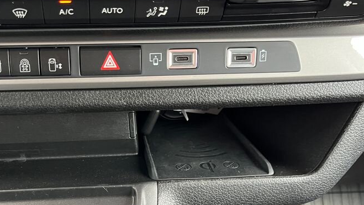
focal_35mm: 44
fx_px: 425
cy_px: 186
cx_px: 120
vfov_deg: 26.2
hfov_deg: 45.7
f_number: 1.6
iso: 250
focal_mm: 5.1
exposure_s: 1/49
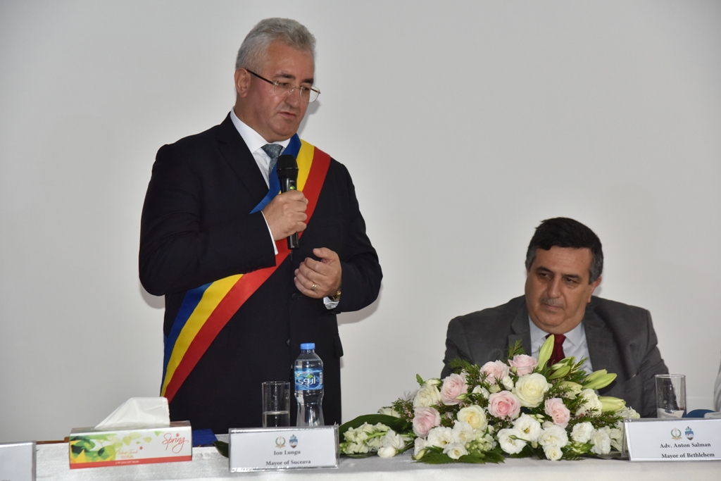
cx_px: 360
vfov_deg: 14.0
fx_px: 1963
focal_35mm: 98
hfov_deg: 20.8
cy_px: 240
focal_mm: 98
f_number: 6.3
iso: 2500
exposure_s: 1/160
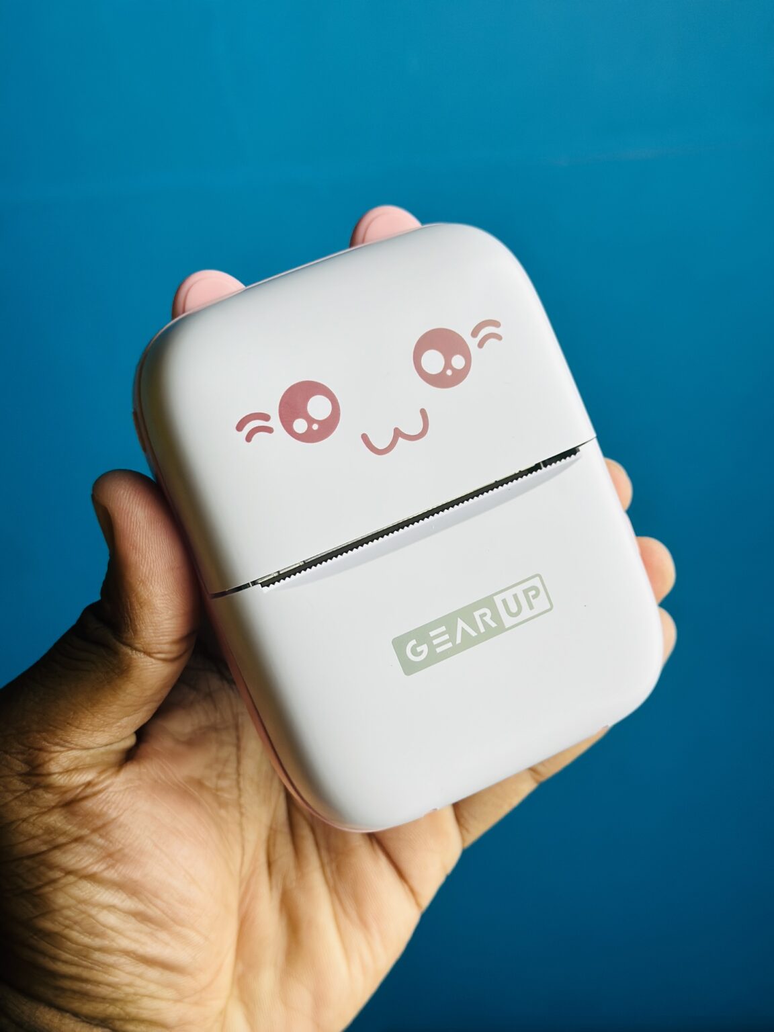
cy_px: 516
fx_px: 1431
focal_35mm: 48
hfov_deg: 30.3
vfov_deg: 39.7
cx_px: 387
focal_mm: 6.86
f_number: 1.78
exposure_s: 1/182
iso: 80
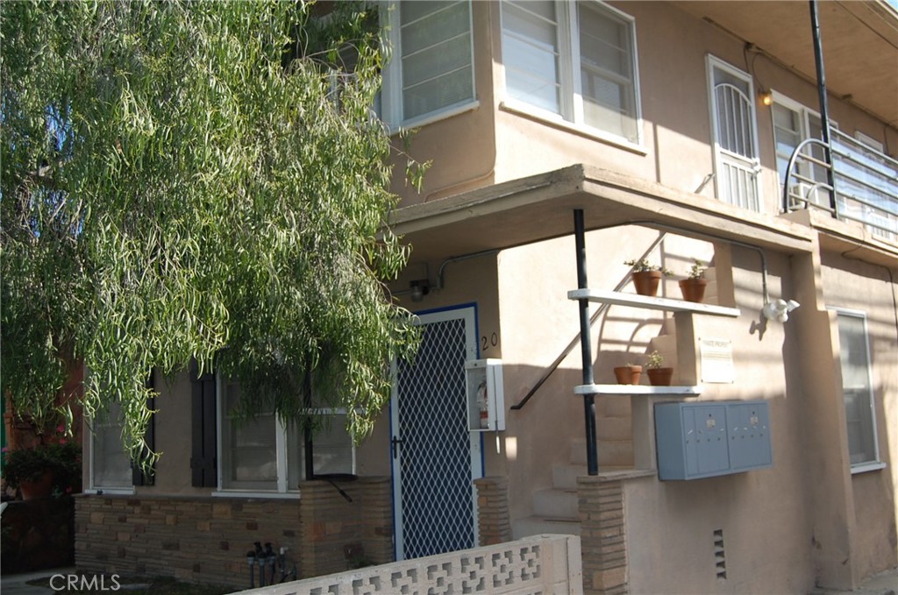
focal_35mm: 39
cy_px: 298
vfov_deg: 34.1
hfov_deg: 49.6
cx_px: 449
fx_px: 971
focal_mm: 26
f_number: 5.6
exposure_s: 1/500
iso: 220
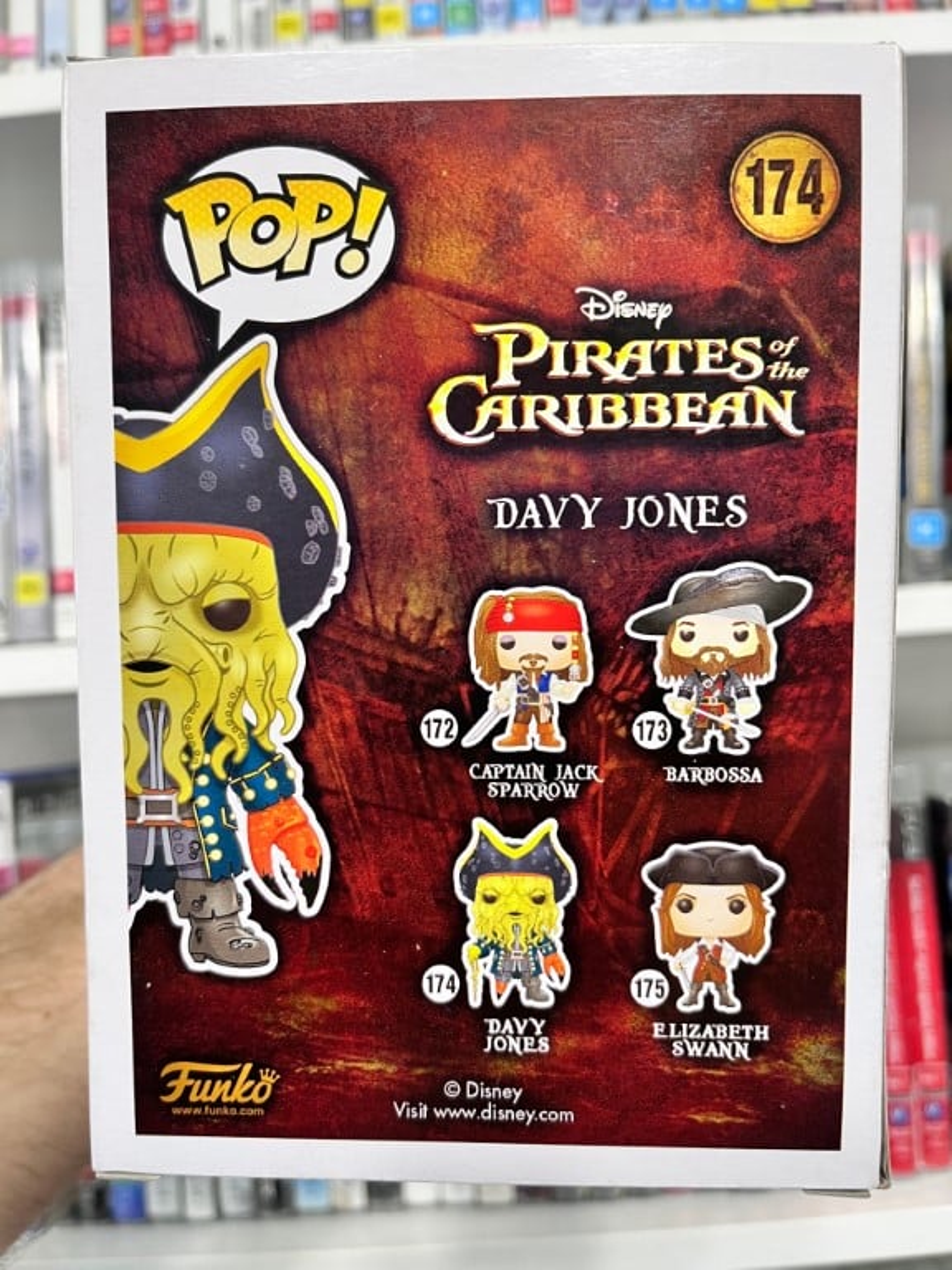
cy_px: 635
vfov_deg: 67.3
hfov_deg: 53.1
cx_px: 476
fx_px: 953
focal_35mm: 26
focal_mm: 5.1
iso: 100
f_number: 1.6
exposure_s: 1/50
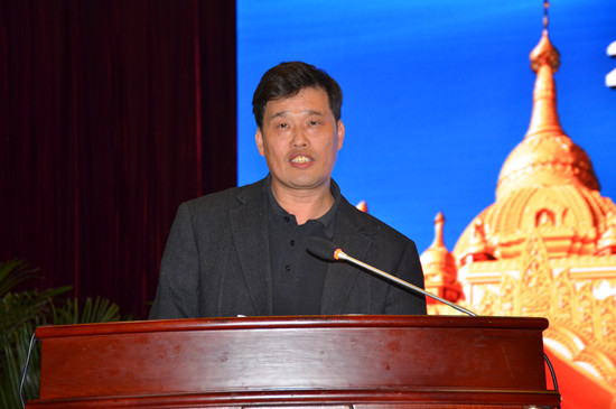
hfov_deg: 19.5
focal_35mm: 105
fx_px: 1794
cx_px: 308
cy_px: 204
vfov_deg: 13.0
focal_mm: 70
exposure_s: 1/60
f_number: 5
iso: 800
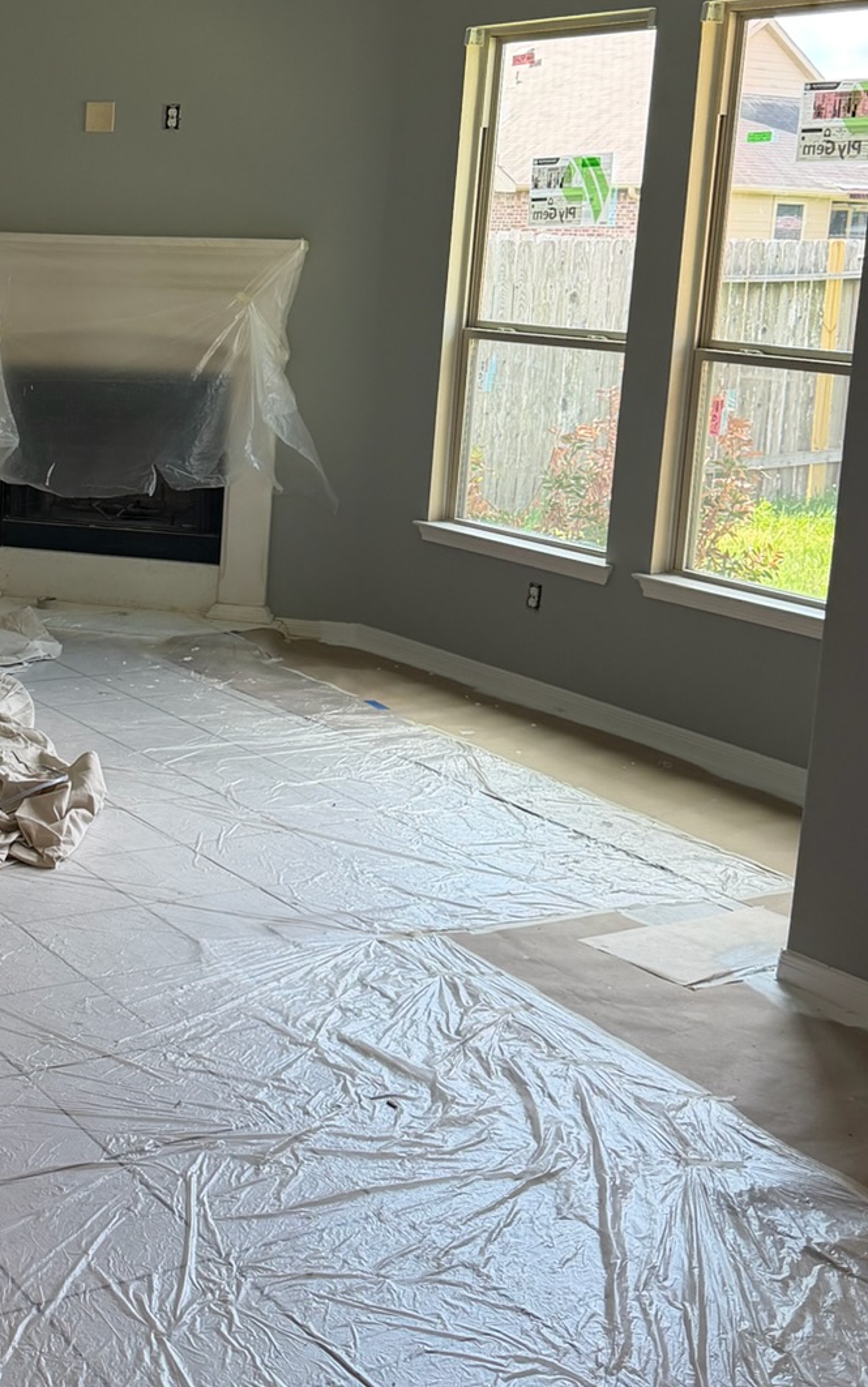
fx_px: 1853
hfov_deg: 25.0
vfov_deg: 40.9
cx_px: -9
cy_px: 558
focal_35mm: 49
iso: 160
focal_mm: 6.76
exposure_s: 1/220
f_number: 1.78
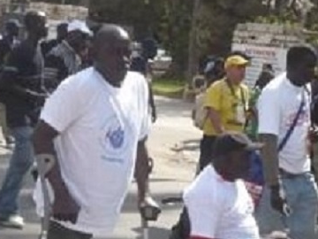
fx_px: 919
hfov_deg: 19.5
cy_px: 143
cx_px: 75
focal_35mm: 100
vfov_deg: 14.8
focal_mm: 7.5
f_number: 9
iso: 400
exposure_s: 1/400
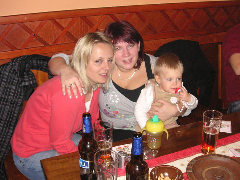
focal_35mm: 44
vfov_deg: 32.9
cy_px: 90
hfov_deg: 42.9
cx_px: 120
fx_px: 305
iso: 160
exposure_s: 1/45
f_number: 3.1
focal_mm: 7.3
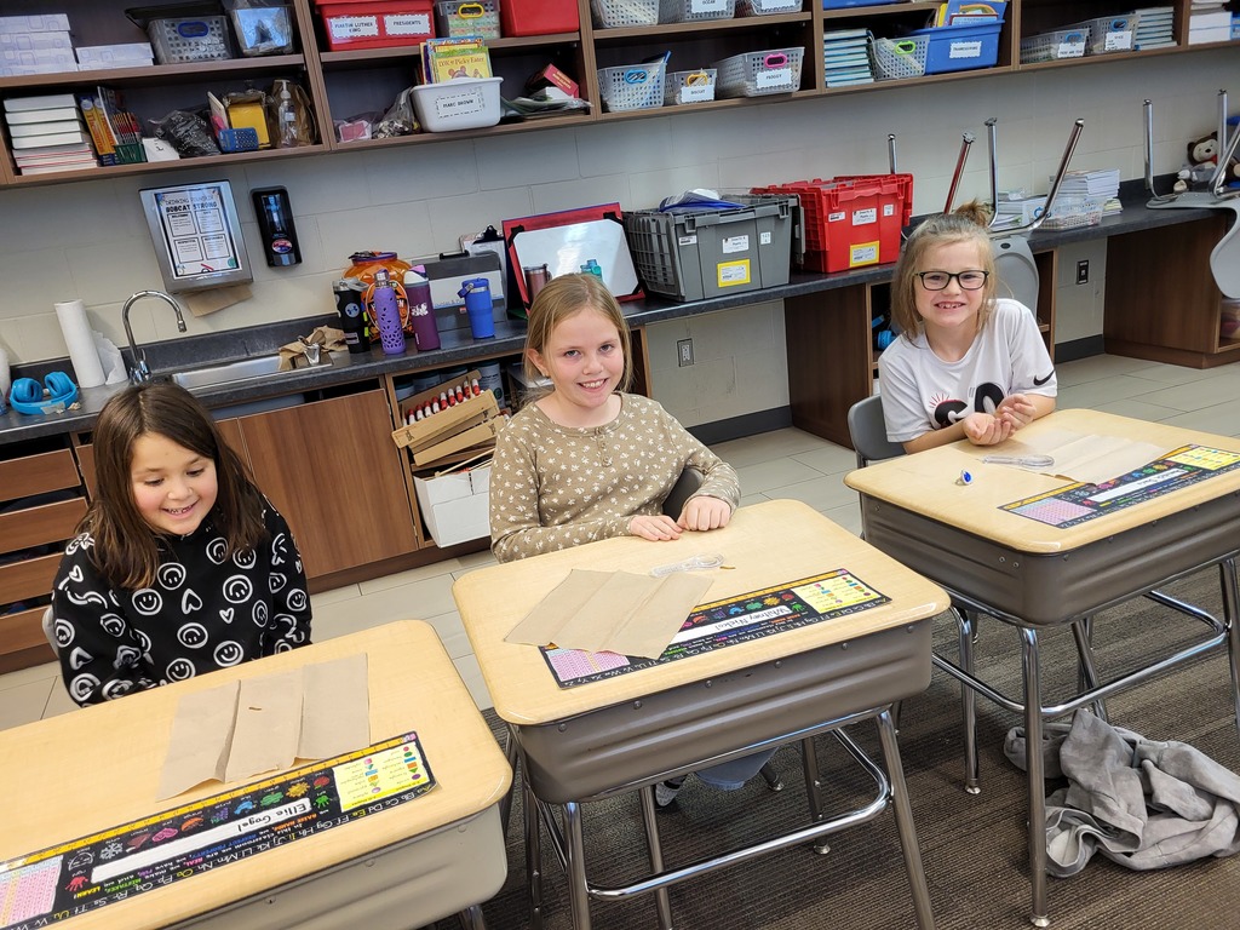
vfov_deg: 53.1
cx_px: 620
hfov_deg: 67.3
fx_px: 931
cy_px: 465
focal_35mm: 26
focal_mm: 5.4
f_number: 1.8
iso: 250
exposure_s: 1/40
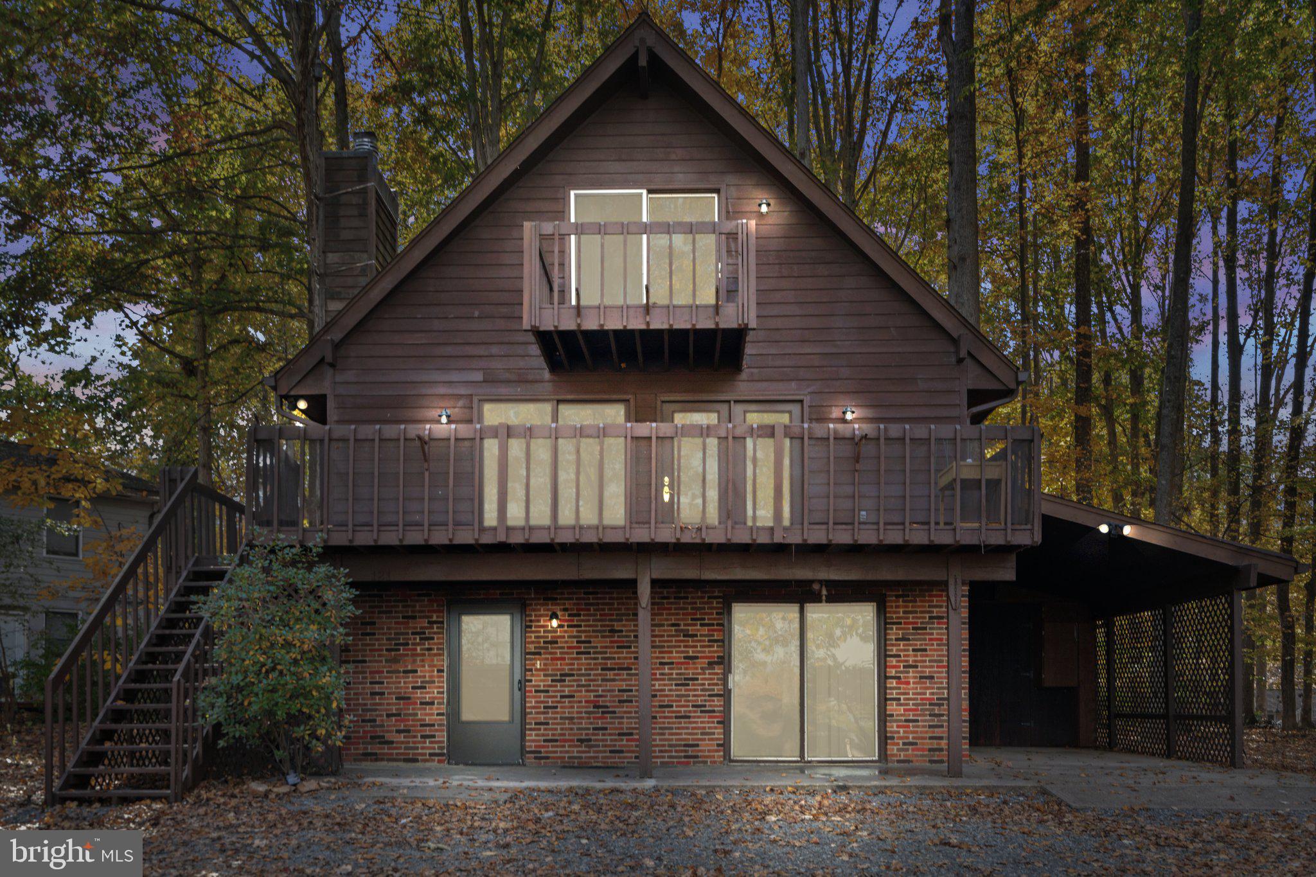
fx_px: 1170
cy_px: 438
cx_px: 658
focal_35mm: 32
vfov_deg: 41.1
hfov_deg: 58.7
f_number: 9
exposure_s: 1/80
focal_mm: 32
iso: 800
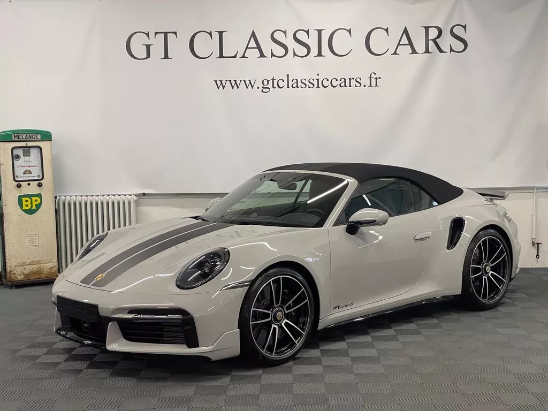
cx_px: 274
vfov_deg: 28.0
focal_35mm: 52
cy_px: 206
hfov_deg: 36.8
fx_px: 823
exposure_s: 1/100
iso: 200
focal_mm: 6
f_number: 2
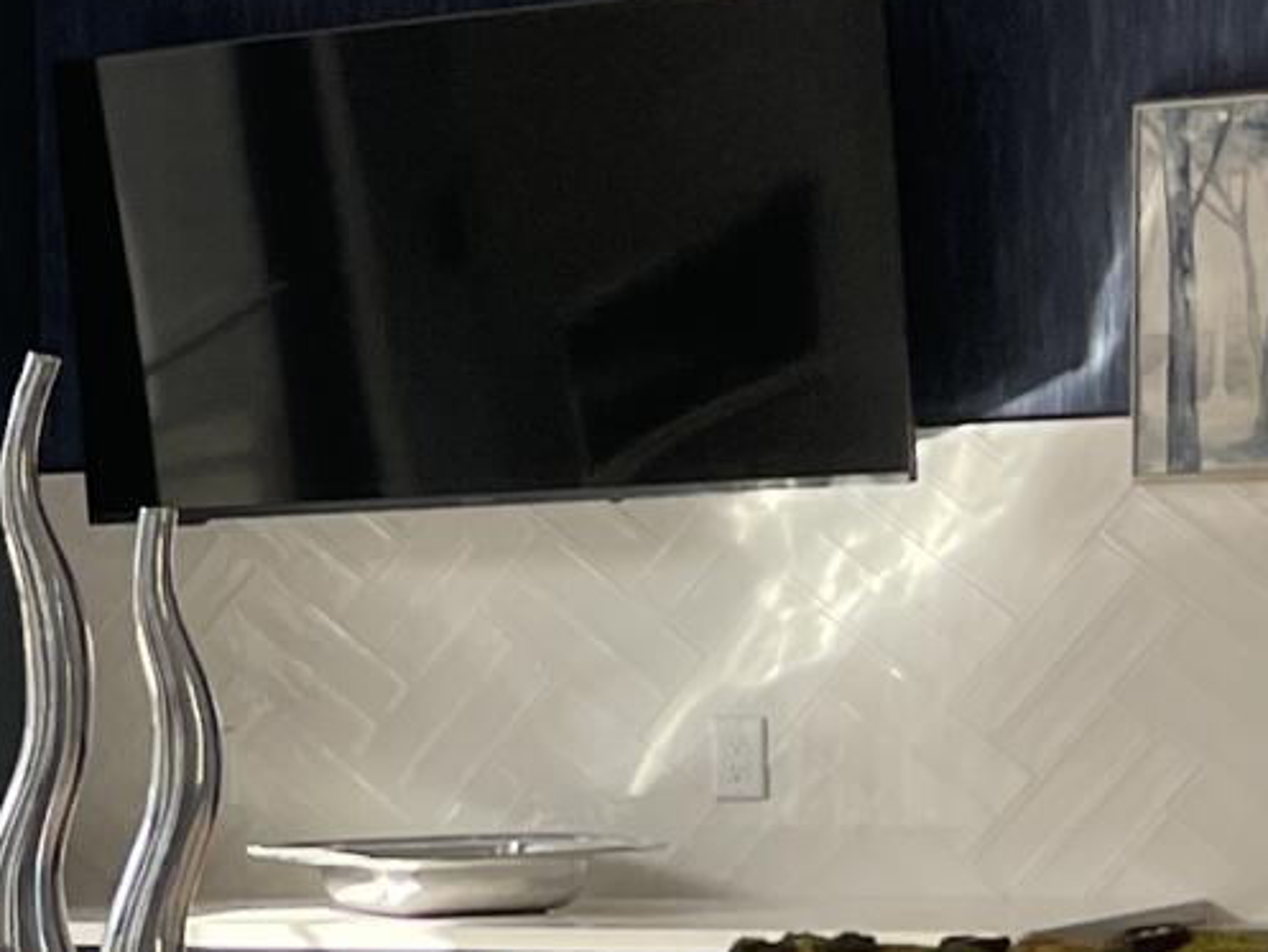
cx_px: -1743
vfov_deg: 9.4
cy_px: 960
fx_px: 5752
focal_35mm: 157
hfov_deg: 10.8
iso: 32
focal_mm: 5.1
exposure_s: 1/468
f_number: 1.6
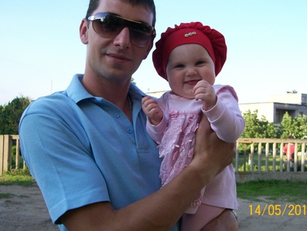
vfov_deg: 33.6
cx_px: 150
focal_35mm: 43
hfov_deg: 43.8
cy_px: 105
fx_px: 381
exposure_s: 1/347
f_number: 2.7
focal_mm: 6
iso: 80
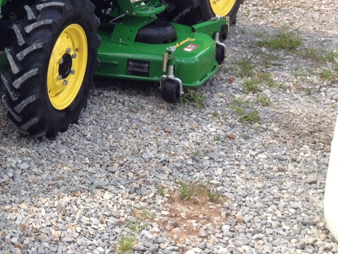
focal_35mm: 79
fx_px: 771
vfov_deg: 17.9
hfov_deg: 23.2
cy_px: -30
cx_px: -38
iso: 50
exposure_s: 1/356
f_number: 2.4
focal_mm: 4.28
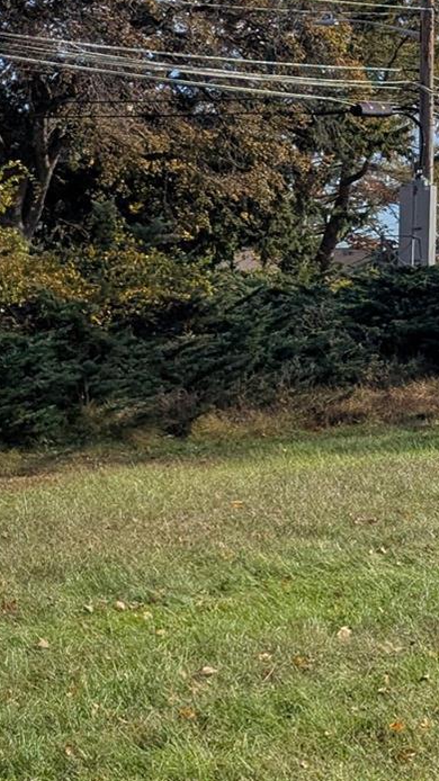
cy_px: 255
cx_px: 1069
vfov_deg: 27.3
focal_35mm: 77
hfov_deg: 12.3
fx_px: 1595
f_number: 1.85
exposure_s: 1/4926
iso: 47
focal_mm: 6.81
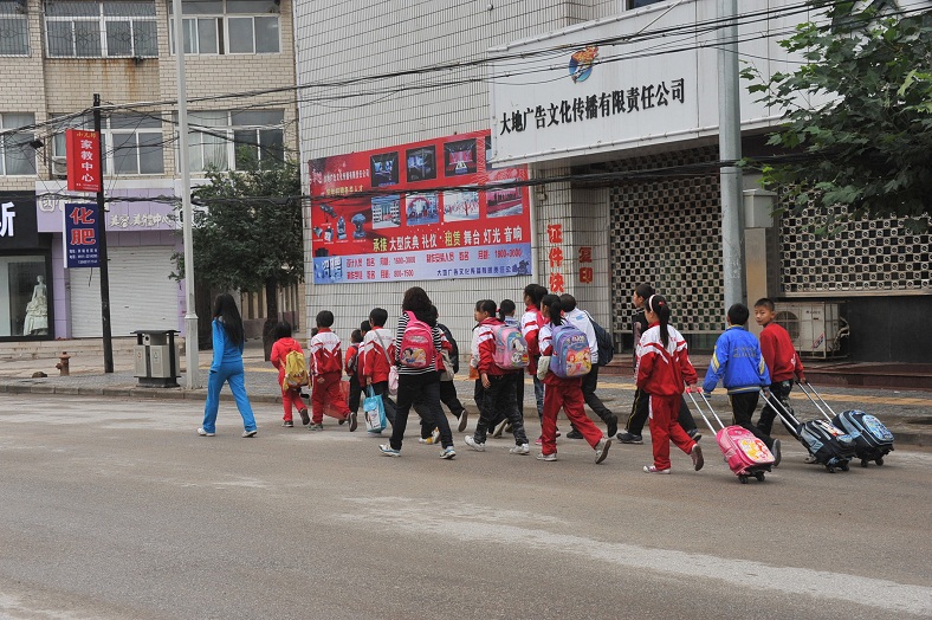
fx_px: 1242
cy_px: 310
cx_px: 466
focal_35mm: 48
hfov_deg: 41.1
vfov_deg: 28.0
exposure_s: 1/400
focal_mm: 48
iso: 1250
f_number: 8
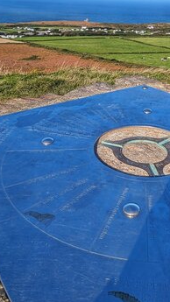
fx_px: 289
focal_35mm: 36
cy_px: 56
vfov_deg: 51.4
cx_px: 125
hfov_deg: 32.3
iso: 52
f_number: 2.2
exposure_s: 1/1610
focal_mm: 2.35
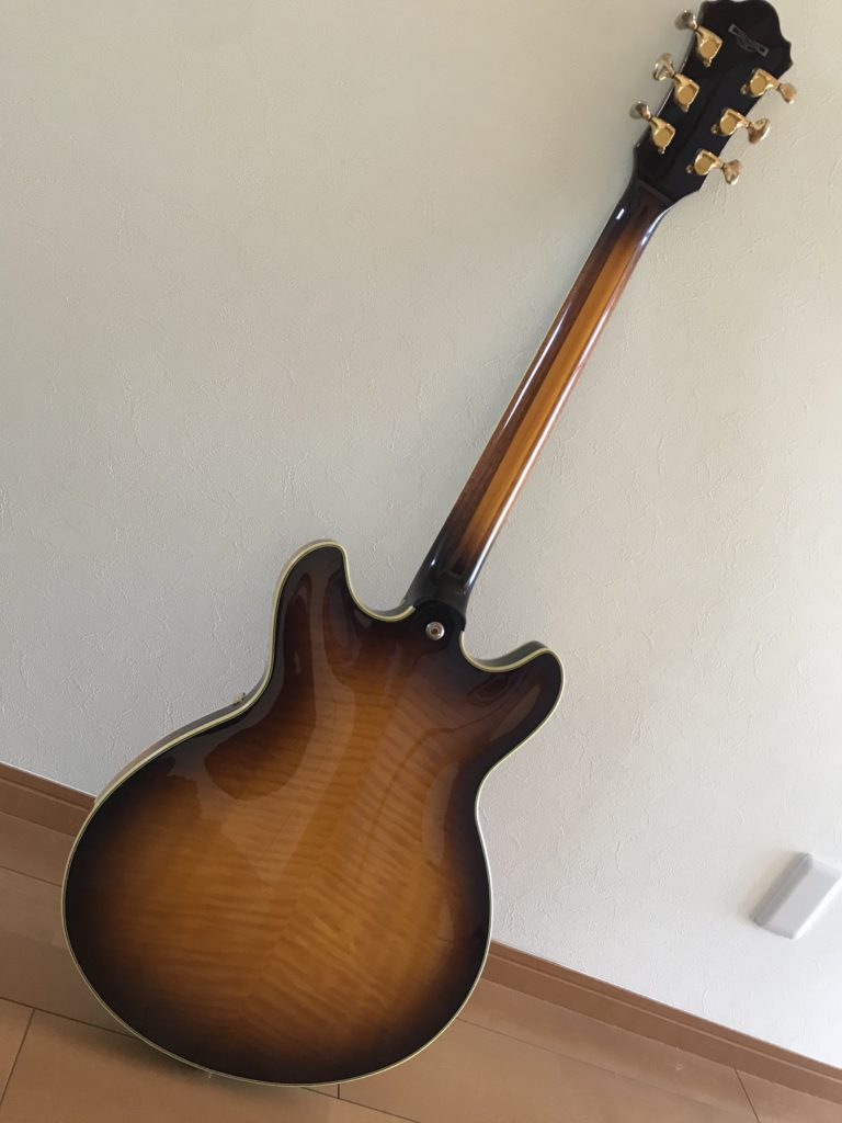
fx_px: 908
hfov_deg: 49.7
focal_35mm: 28
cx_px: 421
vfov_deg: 63.4
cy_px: 562
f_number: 1.8
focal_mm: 3.99
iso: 40
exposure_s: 1/24
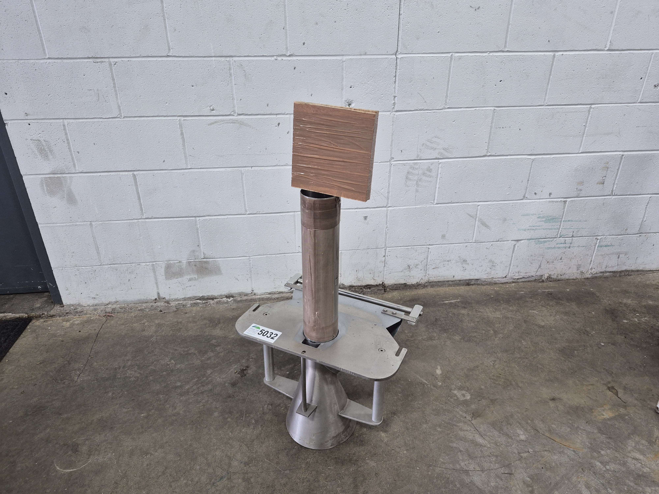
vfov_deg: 58.9
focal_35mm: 23
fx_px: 438
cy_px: 247
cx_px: 330
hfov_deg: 73.9
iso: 250
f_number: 1.8
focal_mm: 5.4
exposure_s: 1/120
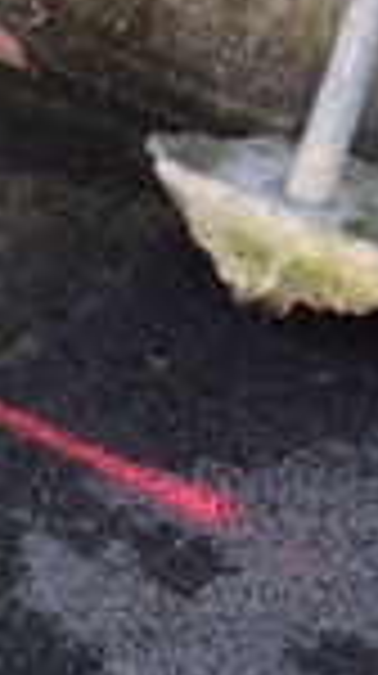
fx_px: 2414
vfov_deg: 15.5
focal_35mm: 135
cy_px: 720
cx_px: -436
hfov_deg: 8.4
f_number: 2.2
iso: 32
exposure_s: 1/155
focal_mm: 4.15
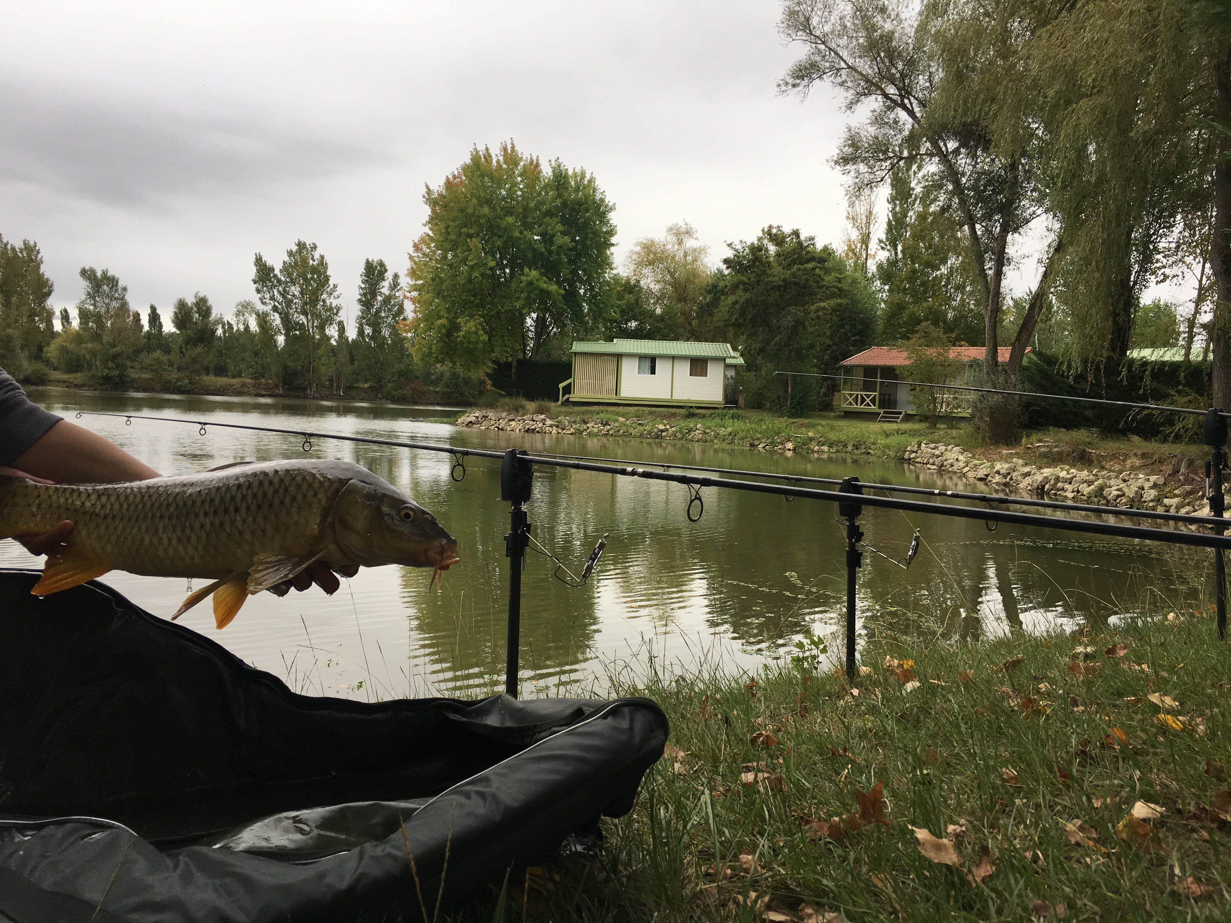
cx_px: 616
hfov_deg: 61.7
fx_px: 1031
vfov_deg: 48.2
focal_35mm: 29
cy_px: 462
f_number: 2.2
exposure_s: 1/1508
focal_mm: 4.15
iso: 32
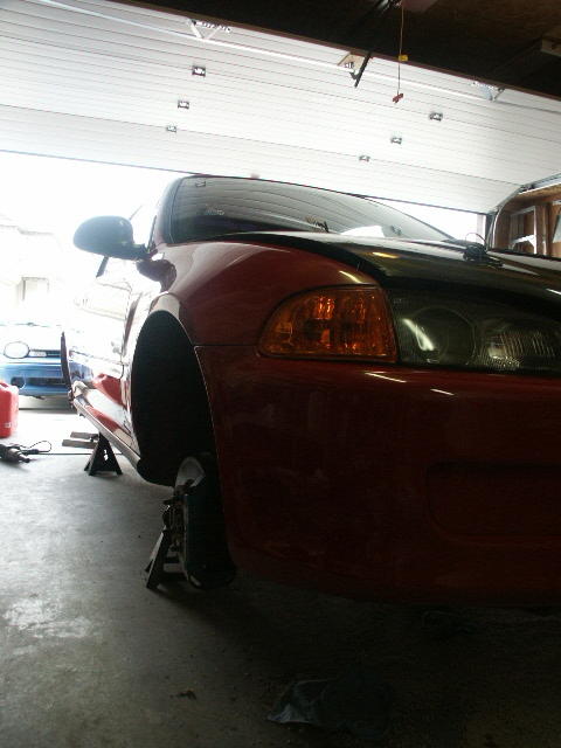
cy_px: 374
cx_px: 280
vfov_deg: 61.7
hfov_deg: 48.2
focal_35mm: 29
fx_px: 627
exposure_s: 1/45
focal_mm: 7.65
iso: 100
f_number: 2.8
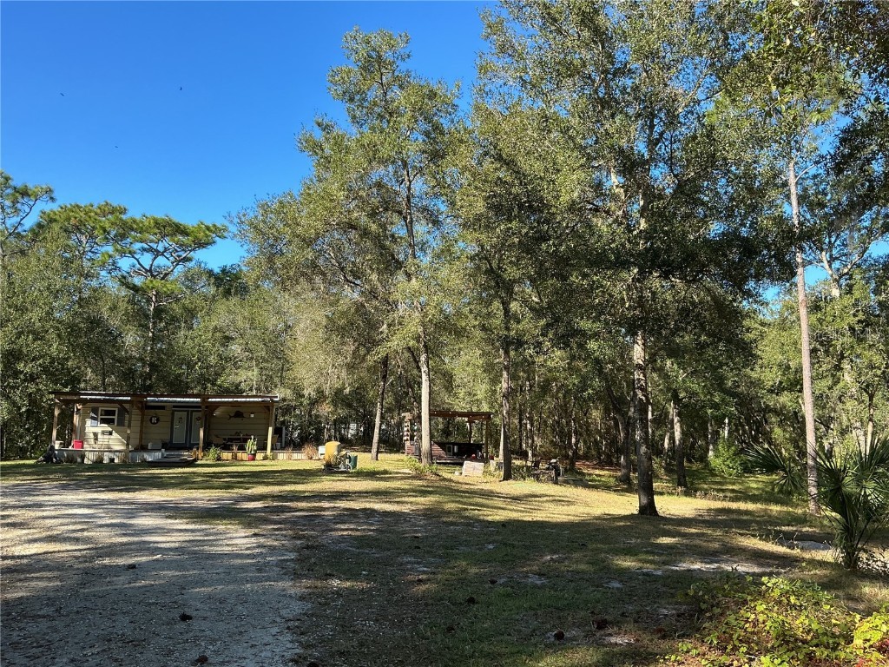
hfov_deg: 61.7
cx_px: 444
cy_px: 334
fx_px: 745
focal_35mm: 29
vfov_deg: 48.2
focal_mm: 3
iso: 25
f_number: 1.8
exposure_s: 1/534
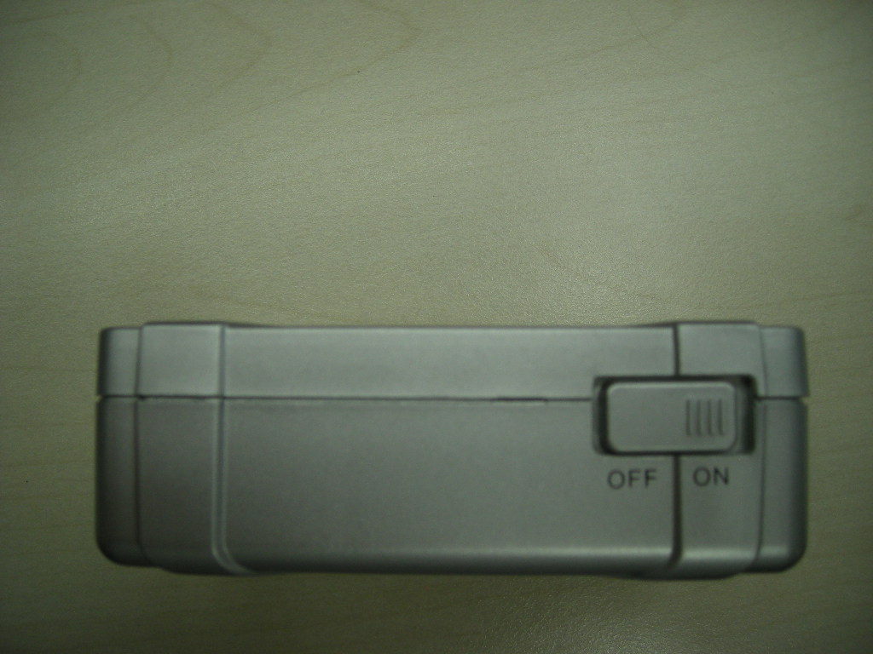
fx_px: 883
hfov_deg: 52.6
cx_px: 436
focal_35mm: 35
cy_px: 327
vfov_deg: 40.7
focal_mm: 5.7
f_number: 2.8
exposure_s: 1/79.7
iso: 85
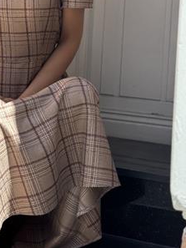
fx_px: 616
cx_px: 26
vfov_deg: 22.4
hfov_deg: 17.0
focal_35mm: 86
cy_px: 40
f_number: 1.78
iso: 64
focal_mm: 6.76
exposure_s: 1/553
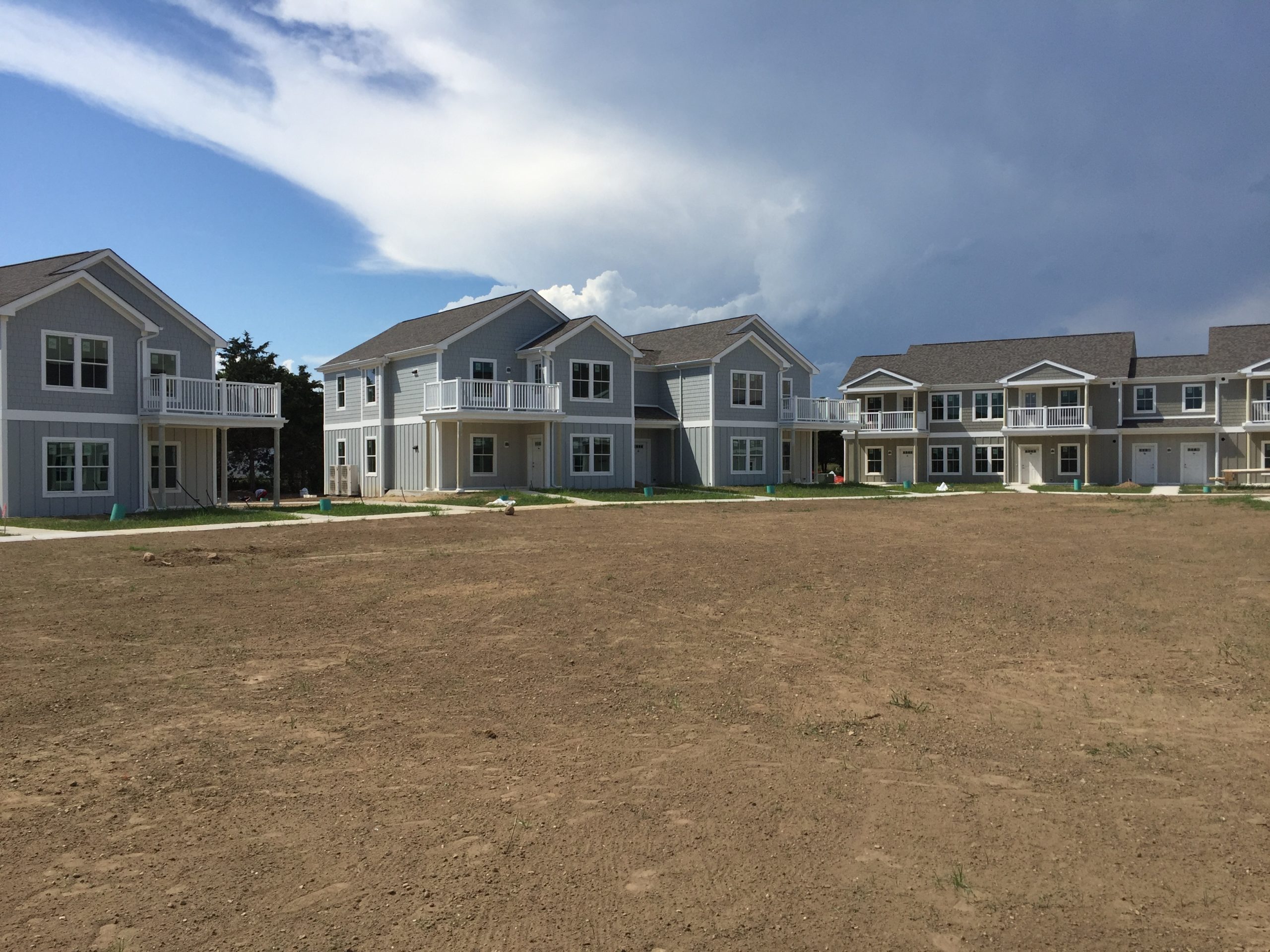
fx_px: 1064
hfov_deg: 61.7
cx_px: 635
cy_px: 476
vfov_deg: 48.2
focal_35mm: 29
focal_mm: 4.15
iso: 32
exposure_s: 1/3300
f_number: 2.2
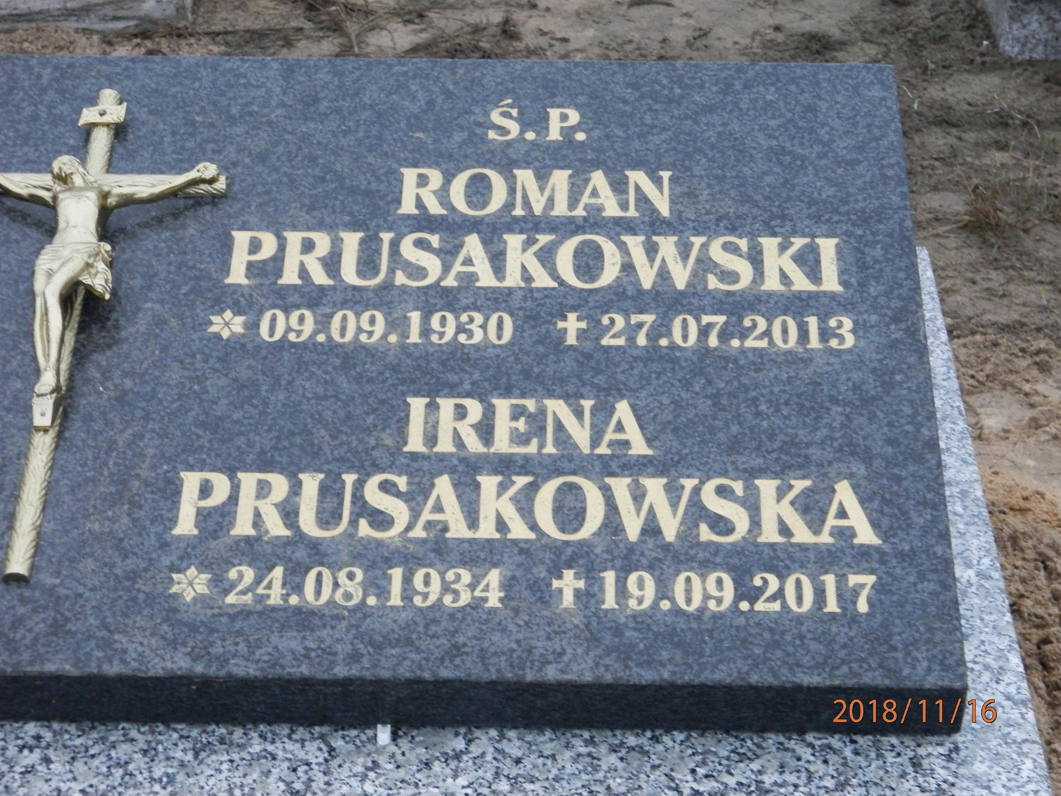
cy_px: 398
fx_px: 2513
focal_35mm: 82
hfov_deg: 23.8
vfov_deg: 18.0
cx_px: 530
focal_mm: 14.6
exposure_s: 1/15
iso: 250
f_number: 4.2
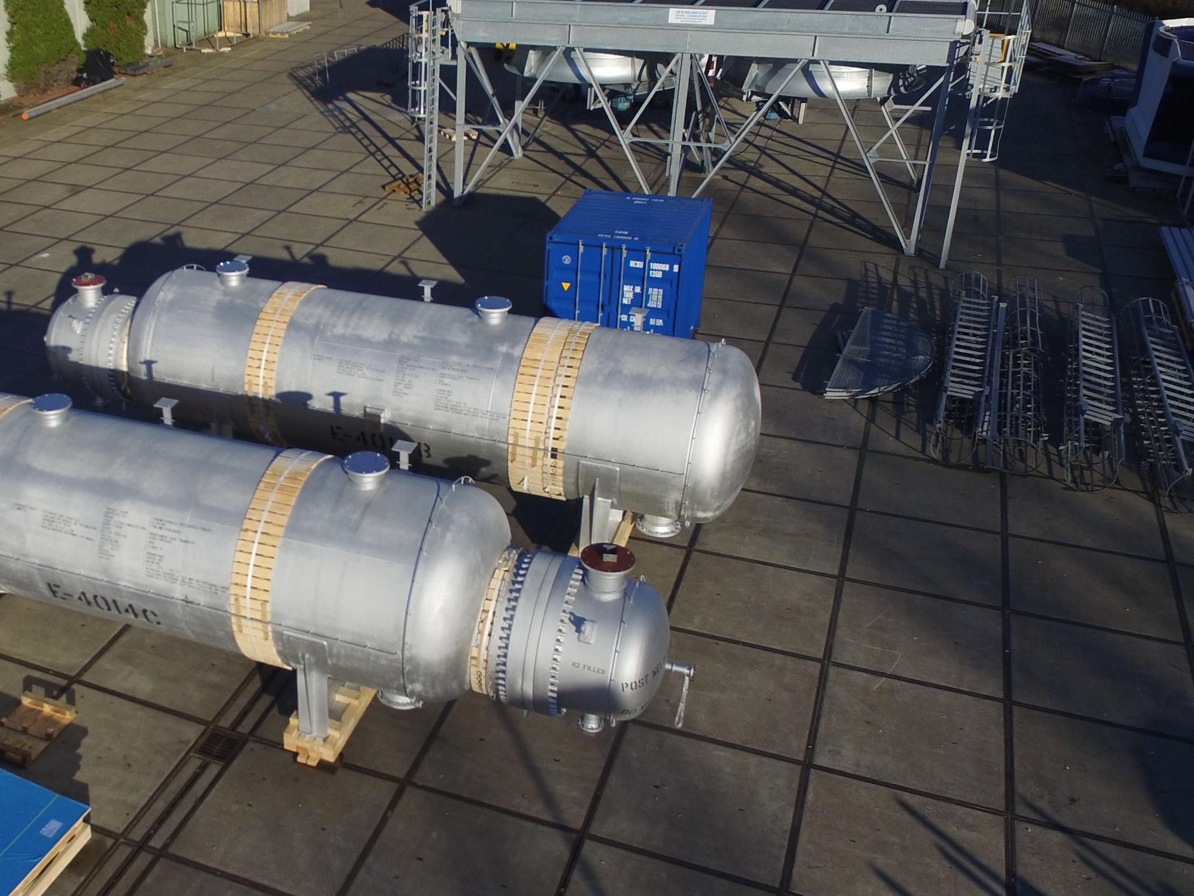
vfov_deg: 39.7
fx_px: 1242
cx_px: 288
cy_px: 447
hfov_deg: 49.2
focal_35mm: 36
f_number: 2.8
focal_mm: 3.61
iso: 100
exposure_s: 1/1441
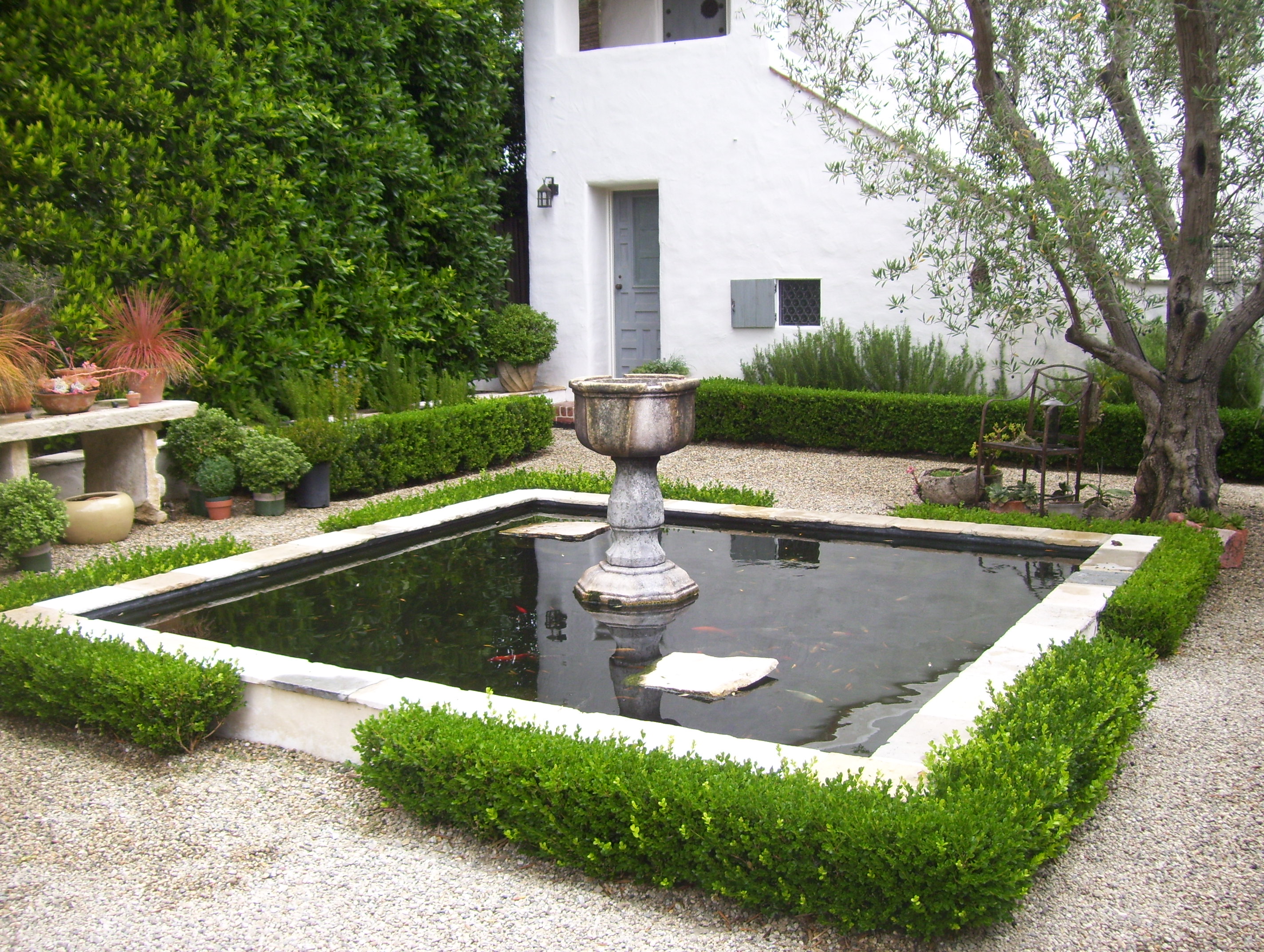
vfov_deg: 39.7
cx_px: 632
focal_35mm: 36
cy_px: 476
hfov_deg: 51.3
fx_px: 1316
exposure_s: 1/320
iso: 80
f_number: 2.7
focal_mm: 6
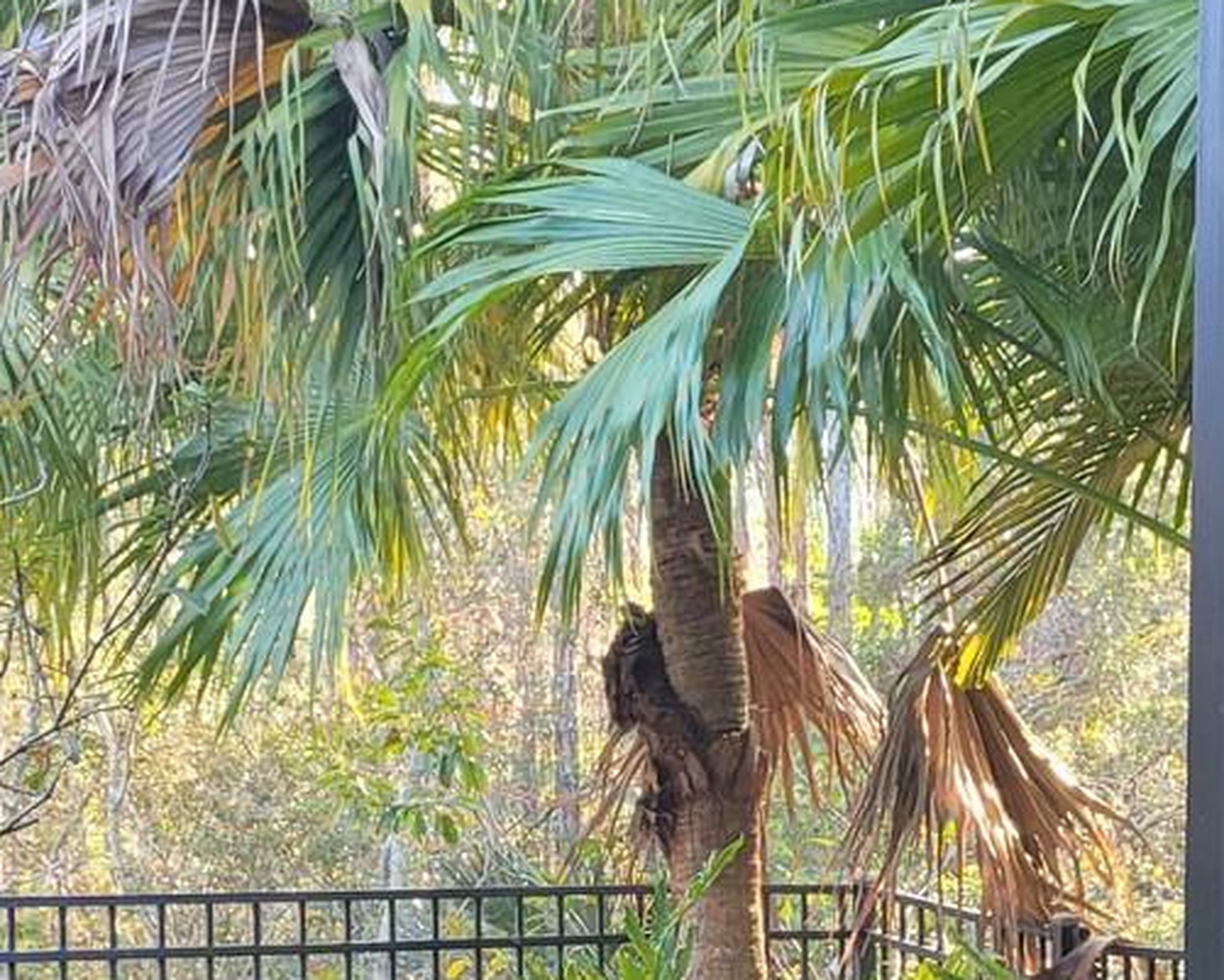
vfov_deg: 18.5
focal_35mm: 81
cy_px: 968
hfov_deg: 22.6
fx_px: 2935
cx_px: 1231
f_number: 1.8
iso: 125
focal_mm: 5.4
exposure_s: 1/120
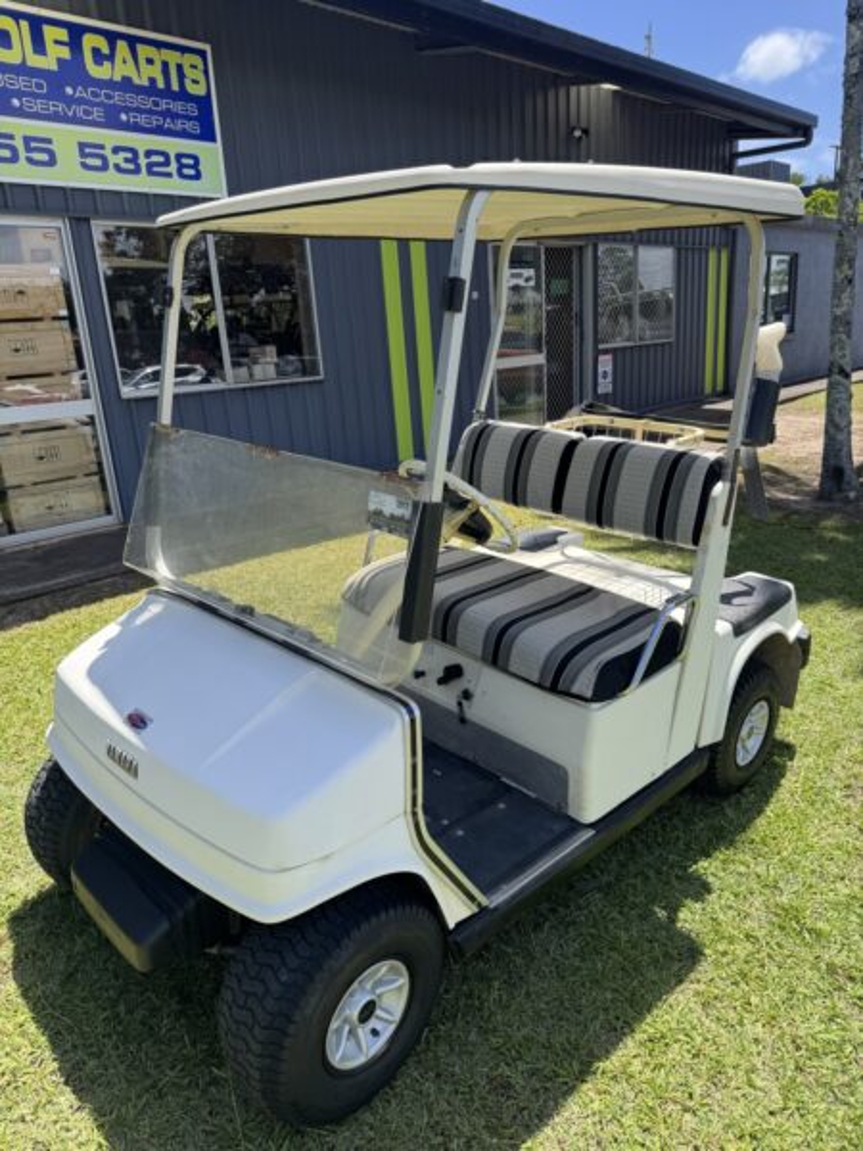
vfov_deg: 71.6
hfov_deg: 56.8
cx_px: 432
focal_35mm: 24
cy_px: 576
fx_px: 798
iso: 80
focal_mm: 6.76
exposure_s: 1/2105
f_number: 1.78
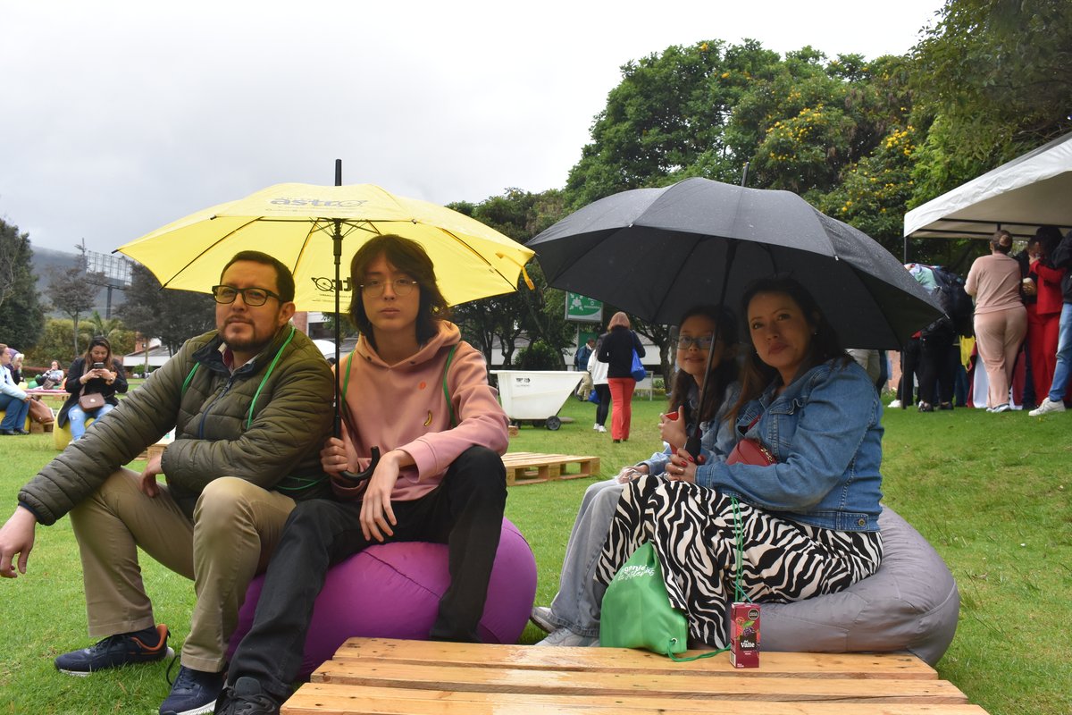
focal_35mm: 30
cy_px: 358
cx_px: 536
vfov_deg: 43.6
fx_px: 893
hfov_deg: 61.9
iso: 720
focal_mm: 20
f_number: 8
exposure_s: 1/500
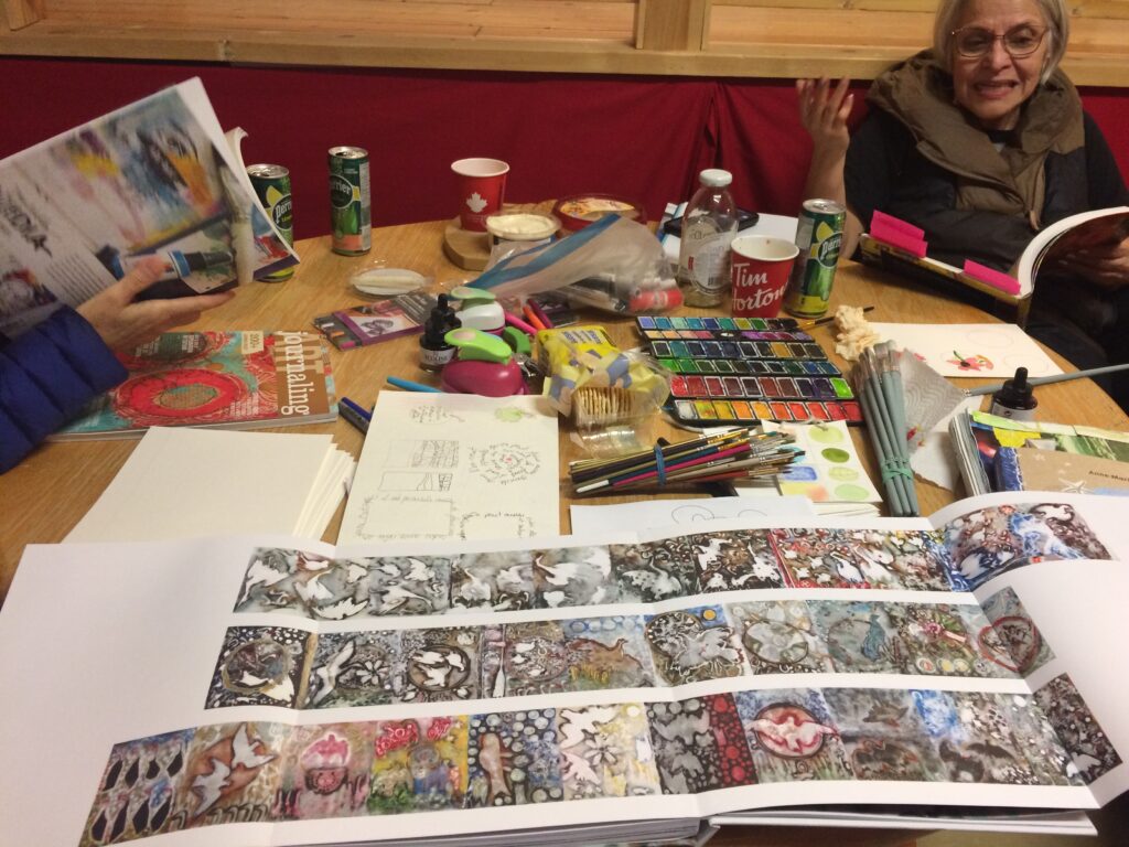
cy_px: 424
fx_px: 946
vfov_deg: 48.2
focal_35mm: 29
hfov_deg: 61.7
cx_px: 564
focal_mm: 4.15
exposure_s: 1/30
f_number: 2.2
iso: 160
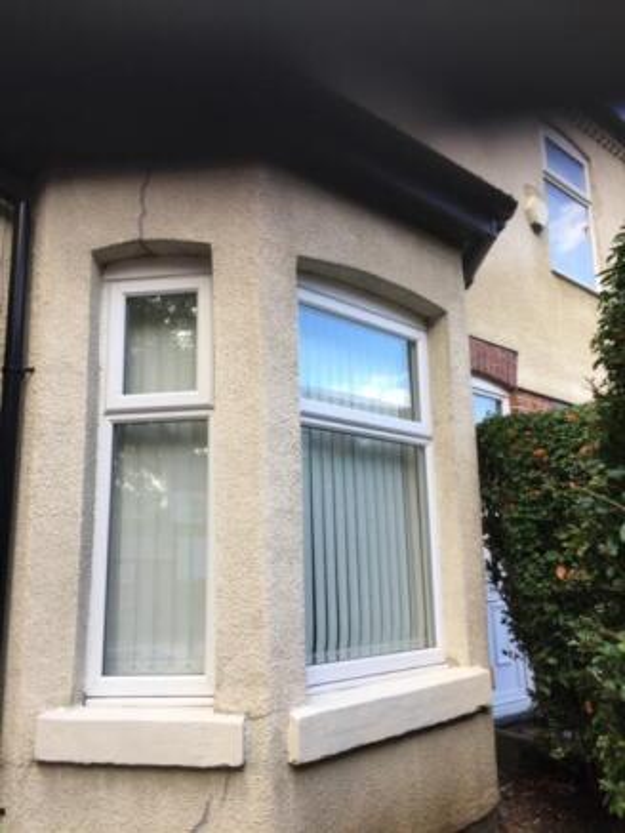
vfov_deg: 61.6
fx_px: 698
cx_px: 312
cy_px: 416
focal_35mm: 29
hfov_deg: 48.2
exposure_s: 1/114
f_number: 2.2
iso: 32
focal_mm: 4.15
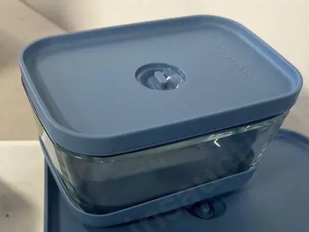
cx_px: 164
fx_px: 419
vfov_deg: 29.5
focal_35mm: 47
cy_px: 213
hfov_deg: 40.4
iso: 200
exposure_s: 1/50
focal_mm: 6.86
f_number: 1.78
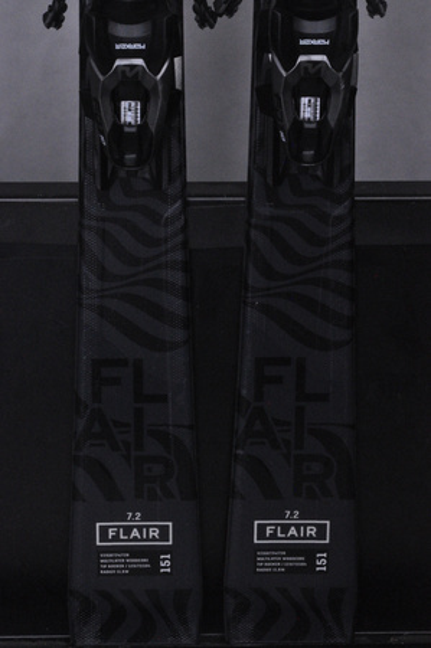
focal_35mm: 128
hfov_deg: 10.7
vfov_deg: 16.1
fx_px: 2295
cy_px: 324
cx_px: 216
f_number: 11
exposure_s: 1/125
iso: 3200
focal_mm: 85
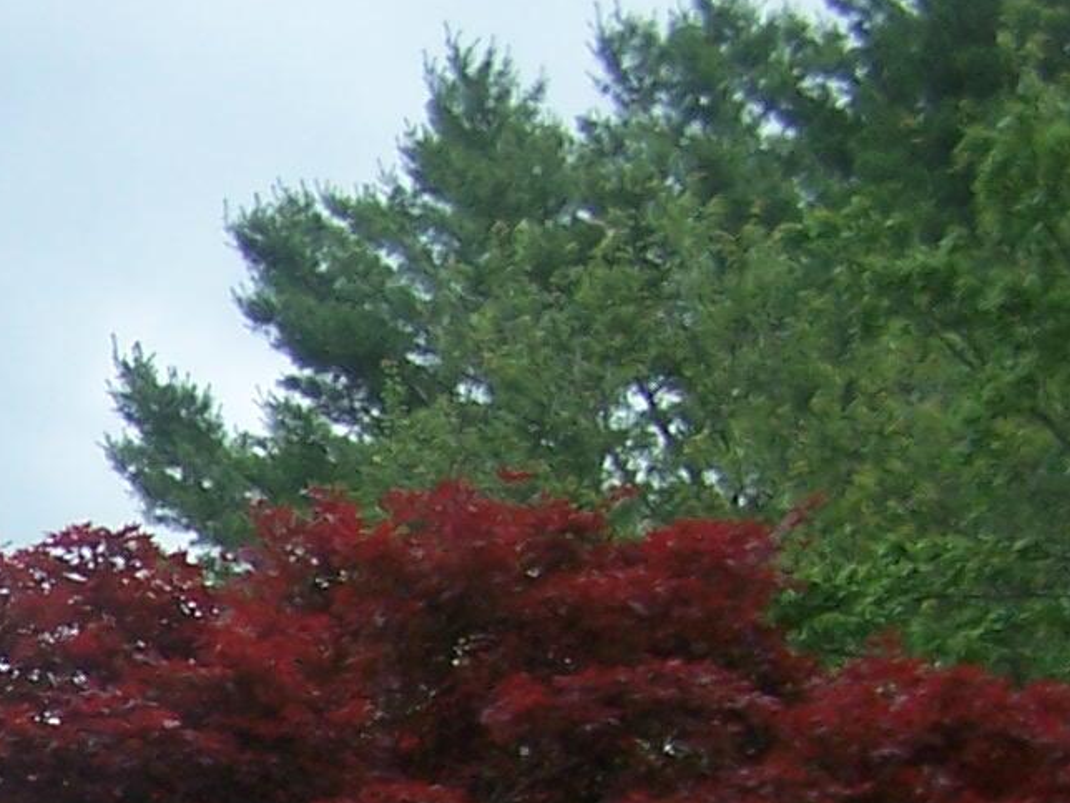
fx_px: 4698
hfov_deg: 11.8
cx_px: -960
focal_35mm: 152
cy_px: 1387
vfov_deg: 9.4
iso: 80
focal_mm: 6.3
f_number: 2.8
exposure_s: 1/500
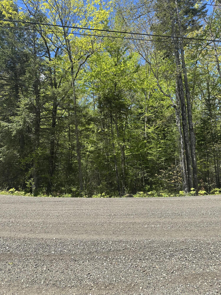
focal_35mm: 24
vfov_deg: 71.6
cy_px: 148
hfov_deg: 56.8
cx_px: 110
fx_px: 204
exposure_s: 1/1949
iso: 80
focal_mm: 6.86
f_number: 1.78
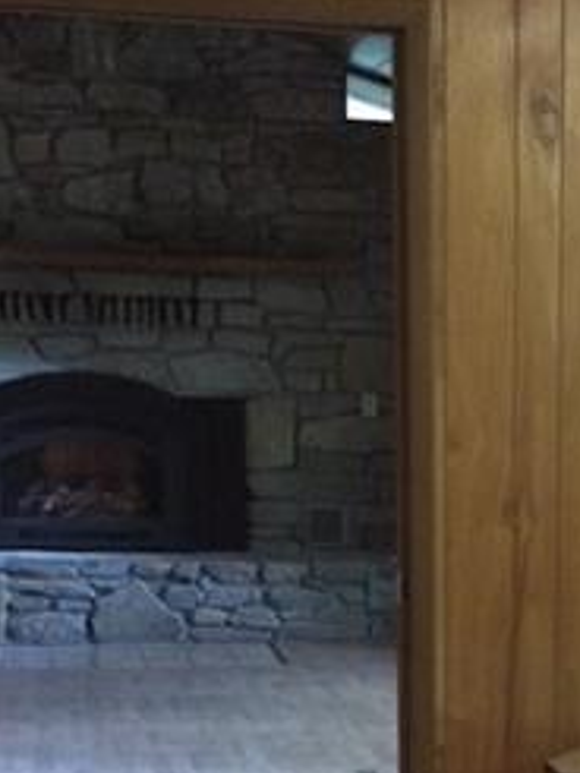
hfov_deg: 15.8
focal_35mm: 91
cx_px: 649
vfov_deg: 20.3
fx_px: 2031
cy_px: 896
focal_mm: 4.15
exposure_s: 1/15
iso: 400
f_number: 2.2
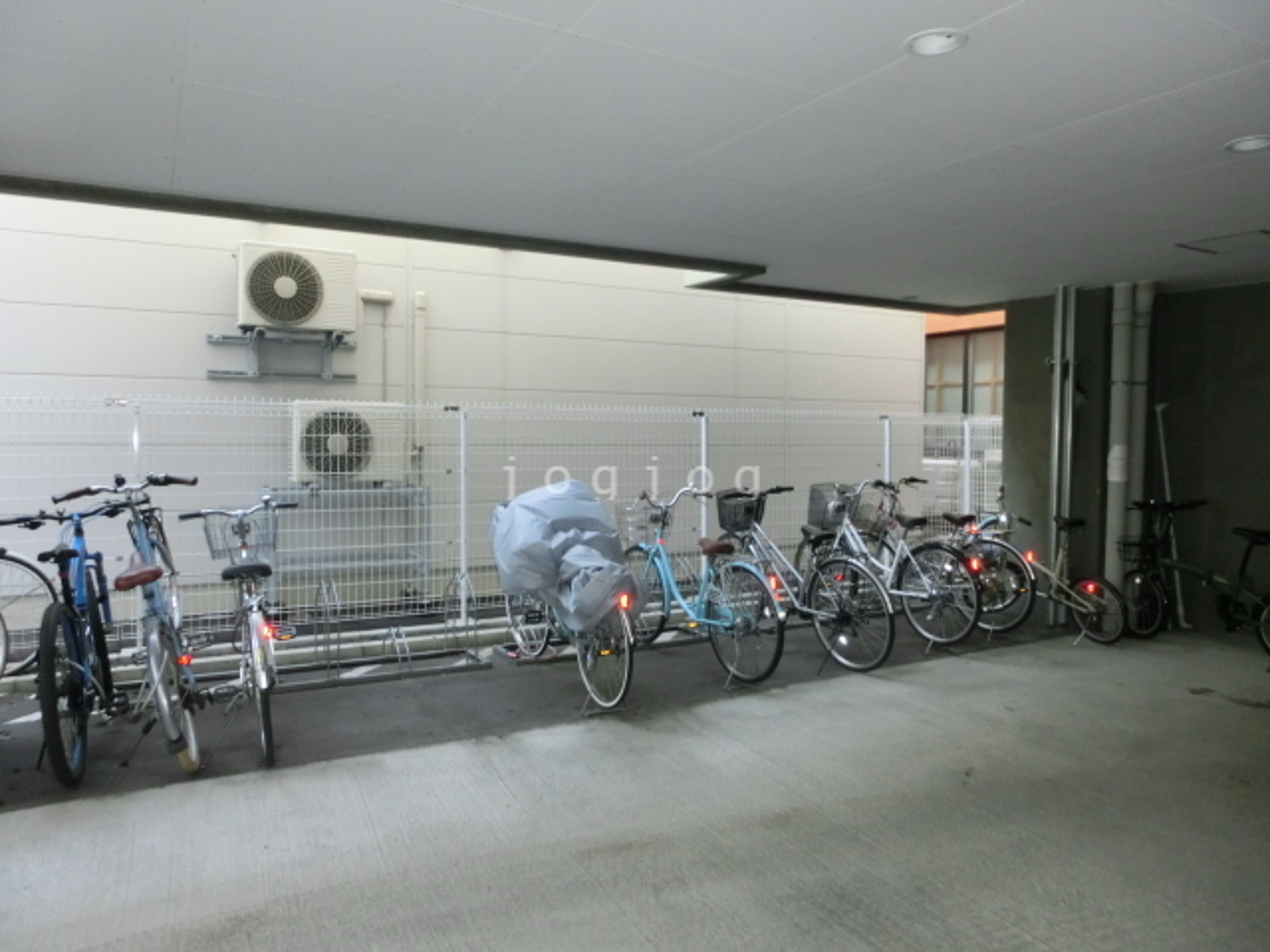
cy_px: 476
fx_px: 881
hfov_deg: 71.6
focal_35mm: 24
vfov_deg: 56.8
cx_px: 635
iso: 400
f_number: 3
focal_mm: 4.24
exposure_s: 1/80
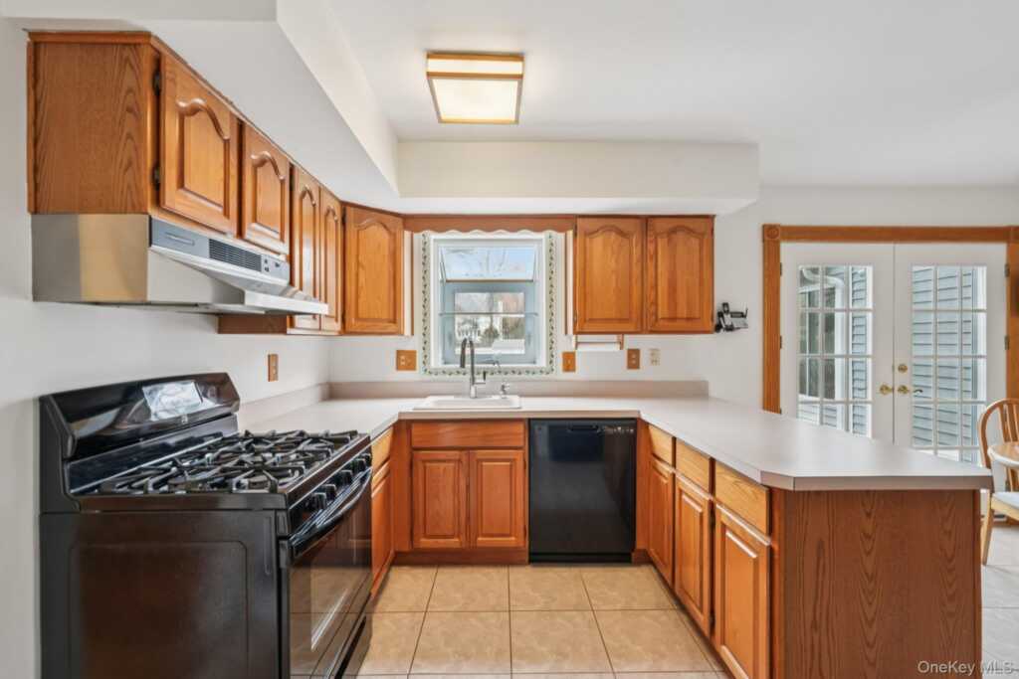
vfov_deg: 73.8
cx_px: 510
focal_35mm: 16
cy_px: 340
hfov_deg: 96.7
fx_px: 453
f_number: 8
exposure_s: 1/20
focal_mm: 16
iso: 400
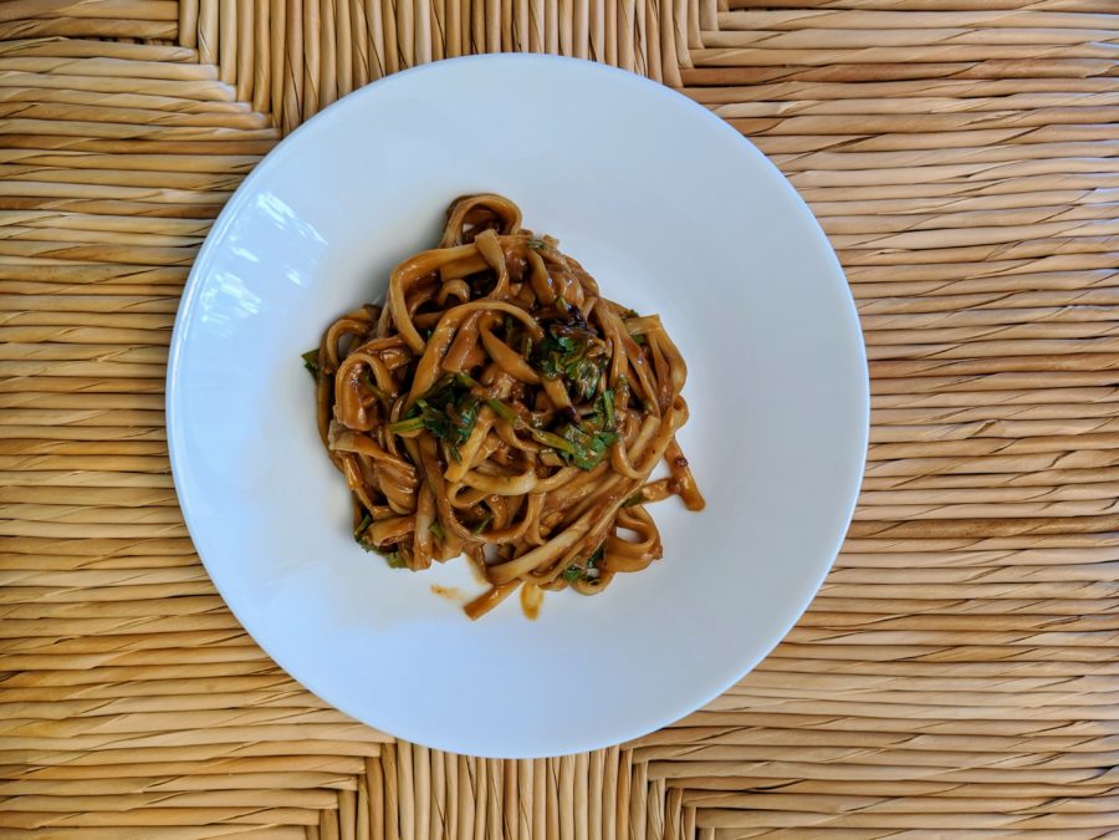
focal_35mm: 27
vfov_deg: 51.4
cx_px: 560
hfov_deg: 65.3
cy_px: 420
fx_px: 873
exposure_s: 1/55.5
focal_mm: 4.44
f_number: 1.8
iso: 103
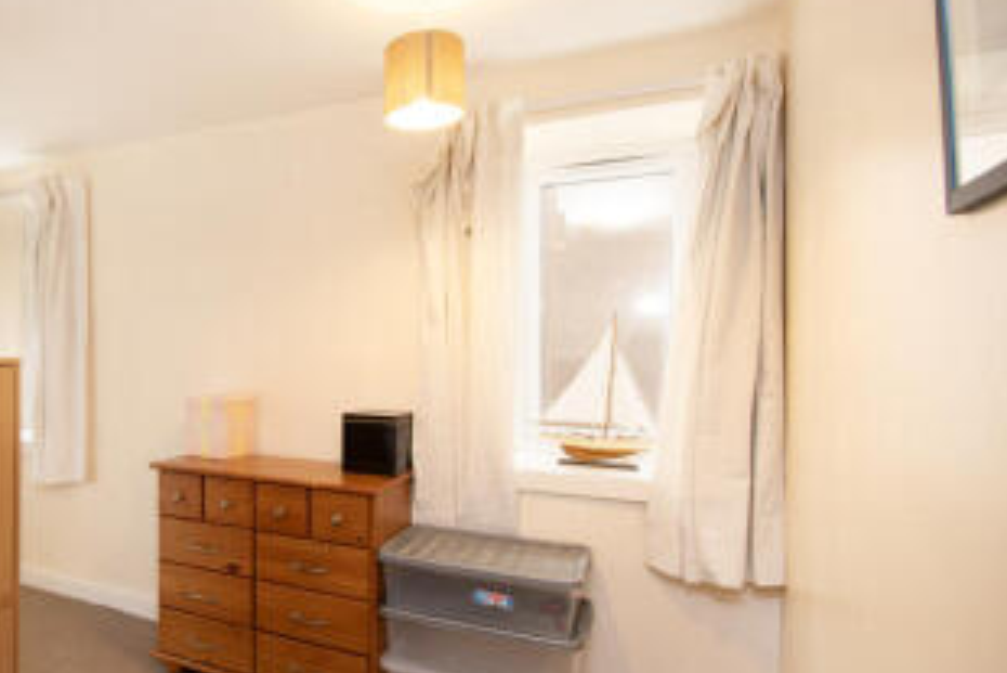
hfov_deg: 70.7
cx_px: 247
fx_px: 644
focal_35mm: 23
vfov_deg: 55.2
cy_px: 340
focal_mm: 10
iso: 320
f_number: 7.1
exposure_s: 1/3
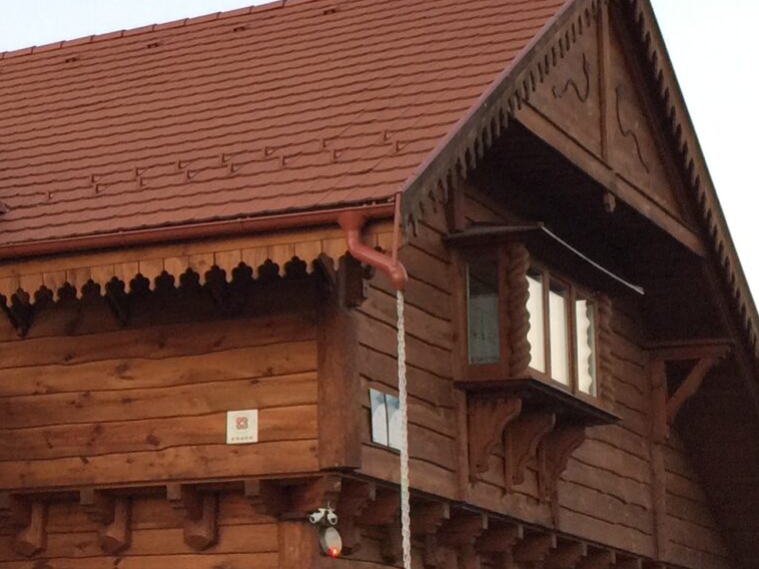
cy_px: 362
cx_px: -161
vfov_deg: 15.1
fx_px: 2148
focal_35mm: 98
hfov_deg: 18.9
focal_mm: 4.15
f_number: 2.2
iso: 50
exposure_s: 1/33
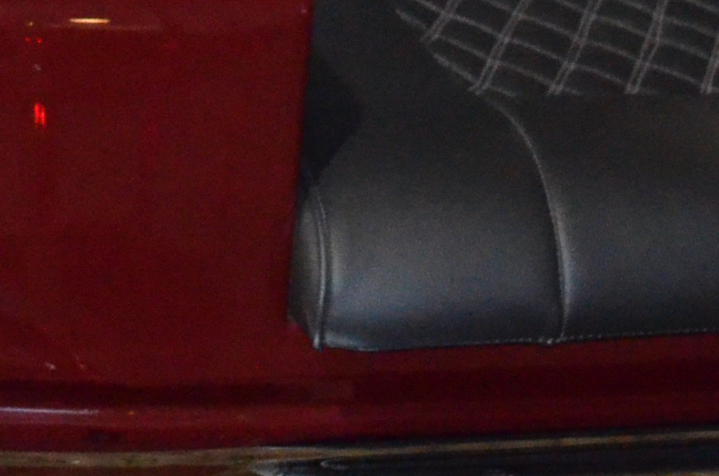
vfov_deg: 8.4
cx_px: -103
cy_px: -301
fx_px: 3149
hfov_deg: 12.8
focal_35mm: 158
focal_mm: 20
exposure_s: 1/60
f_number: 3.8
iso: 3200
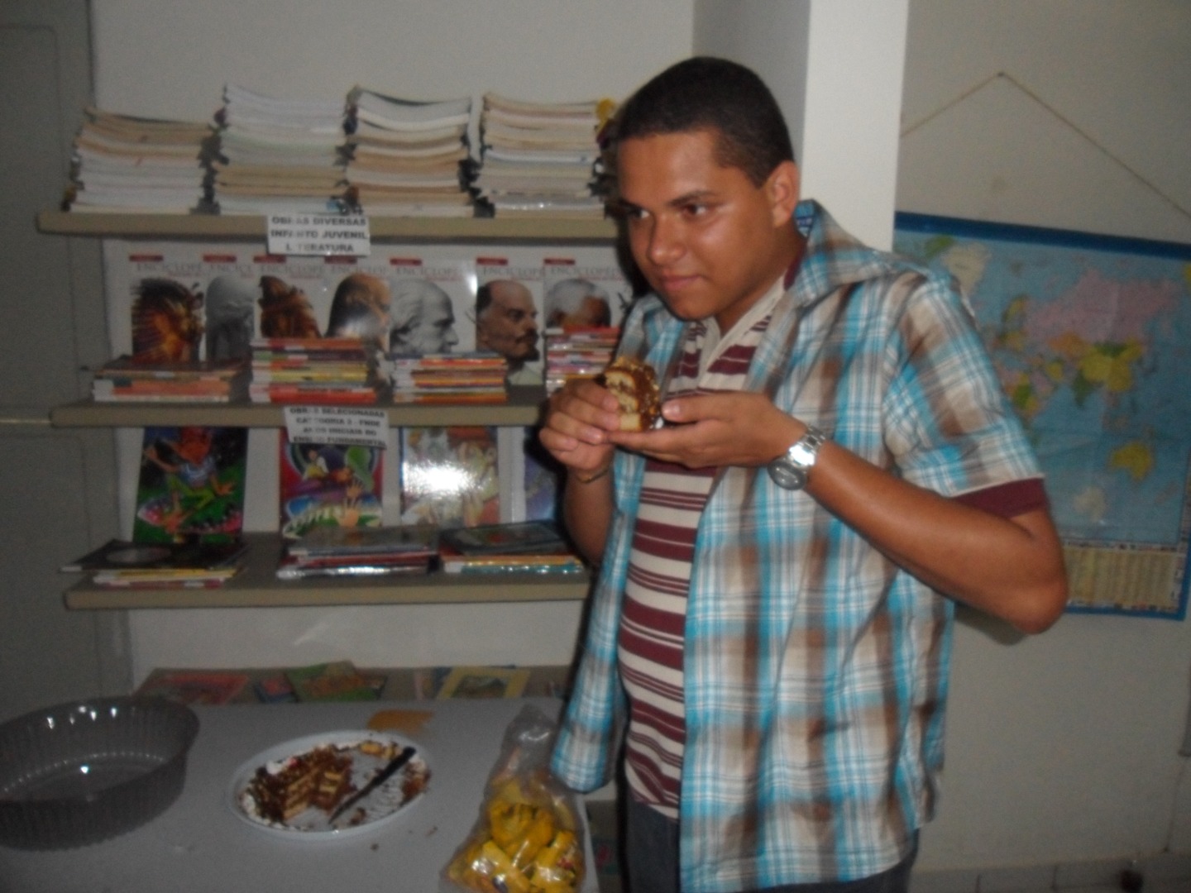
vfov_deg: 51.4
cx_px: 596
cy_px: 446
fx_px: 929
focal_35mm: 27
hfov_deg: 65.3
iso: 320
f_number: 8.9
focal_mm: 4.9
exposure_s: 1/45
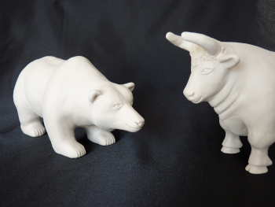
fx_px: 294
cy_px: 104
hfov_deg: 50.1
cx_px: 138
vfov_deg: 38.7
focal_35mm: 37
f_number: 3
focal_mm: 6.6
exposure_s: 1/30
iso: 125
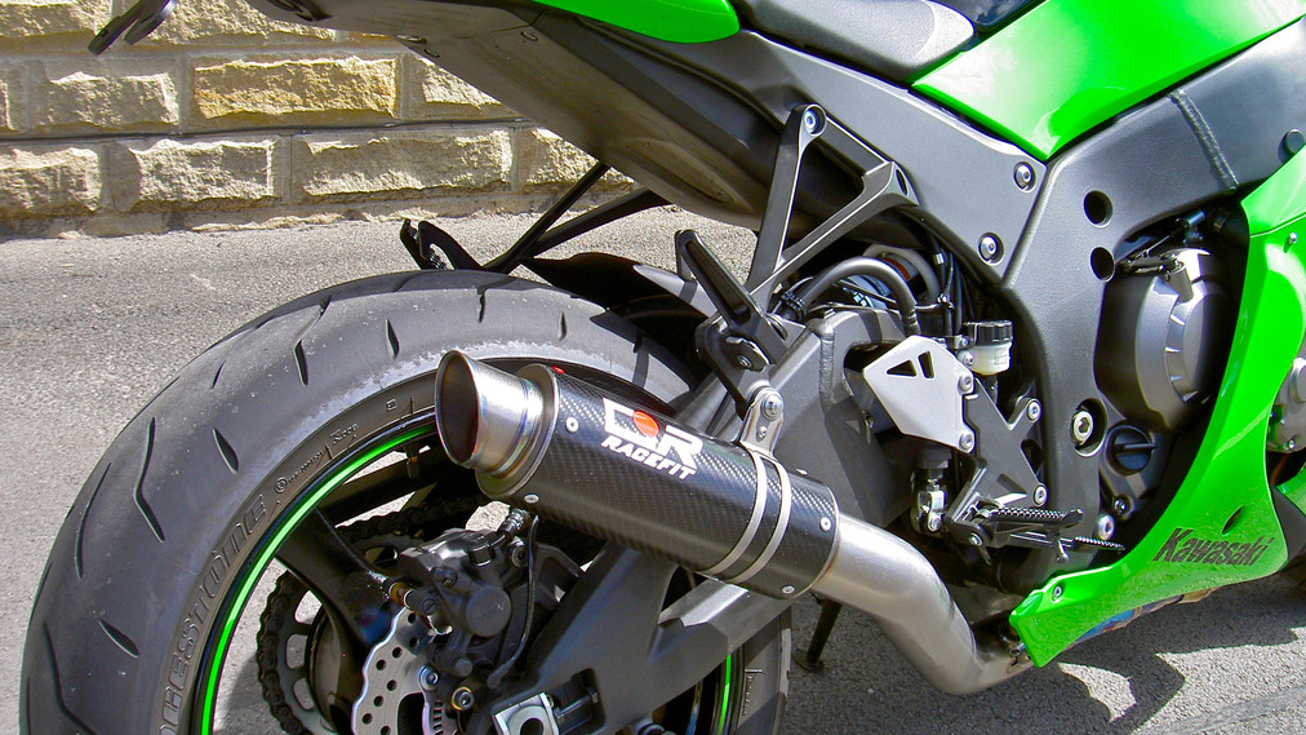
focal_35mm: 43
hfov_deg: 47.4
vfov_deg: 27.7
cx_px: 649
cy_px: 318
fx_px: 1489
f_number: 4.7
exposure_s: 1/222
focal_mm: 8
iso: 100
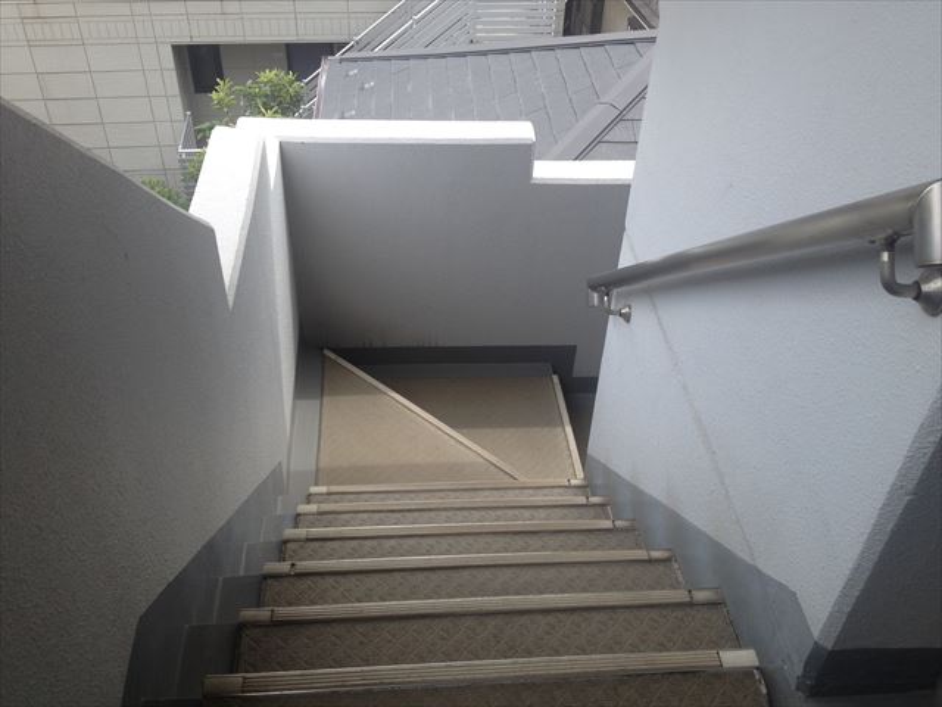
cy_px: 354
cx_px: 471
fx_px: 952
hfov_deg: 52.6
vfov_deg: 40.7
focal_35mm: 35
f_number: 2.4
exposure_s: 1/389
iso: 50
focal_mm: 4.28
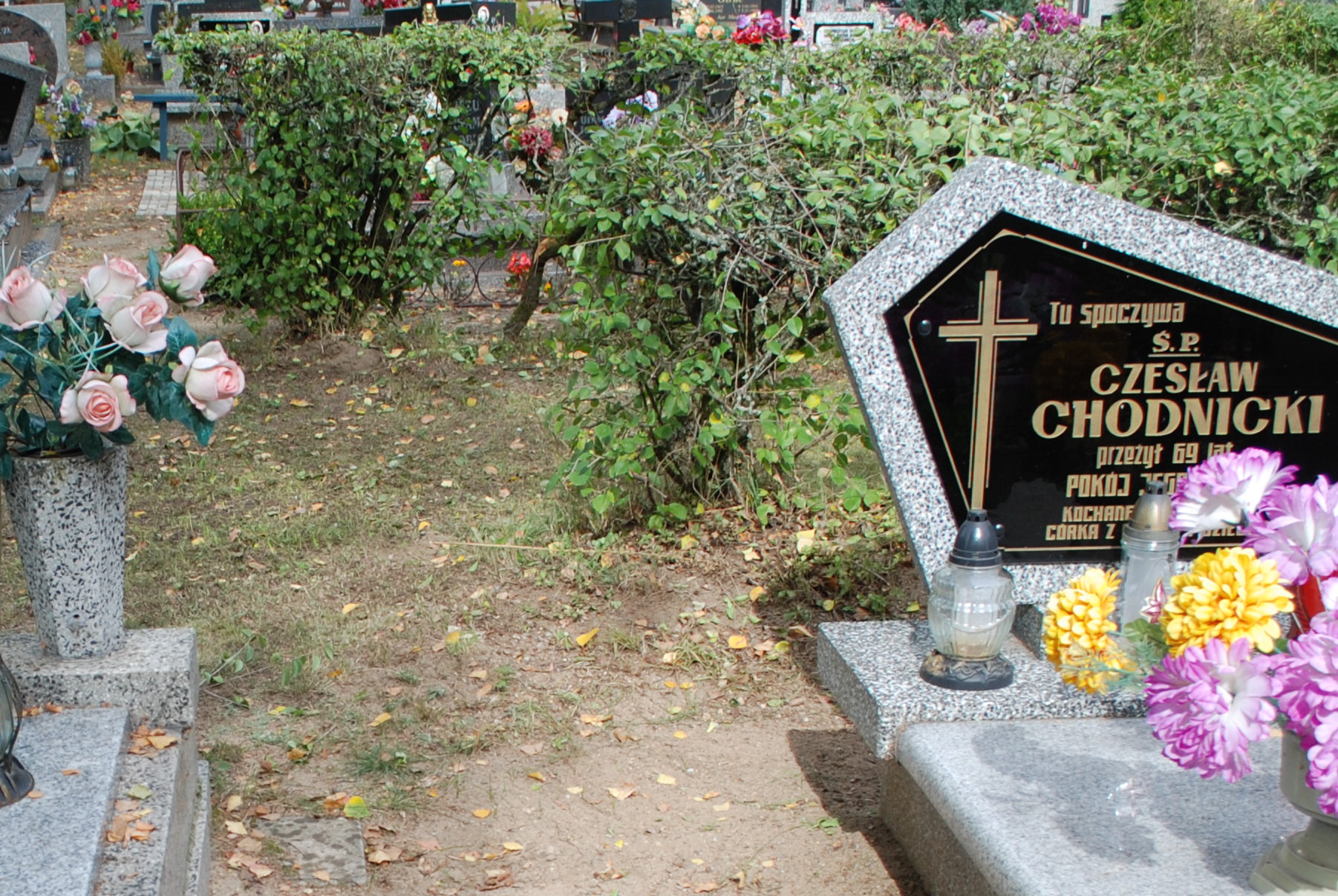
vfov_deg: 22.8
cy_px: 818
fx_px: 2159
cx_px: 238
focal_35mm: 58
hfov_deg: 33.3
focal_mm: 18
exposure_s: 1/125
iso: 100
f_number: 5.6
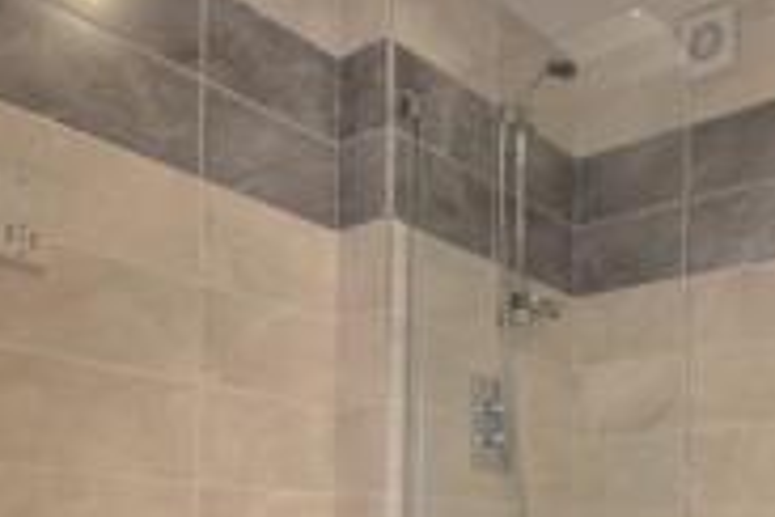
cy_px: 557
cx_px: 631
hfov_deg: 46.7
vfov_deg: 30.8
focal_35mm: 39
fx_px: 840
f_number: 4
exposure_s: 1/40
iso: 2500
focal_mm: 10
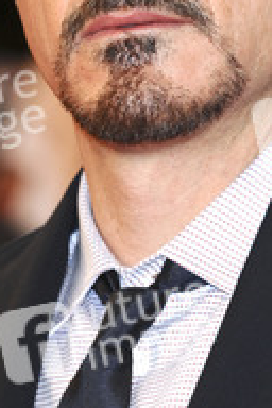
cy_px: 15
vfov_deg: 4.9
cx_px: 169
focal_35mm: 421
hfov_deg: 3.3
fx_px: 4771
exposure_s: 1/200
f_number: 4.5
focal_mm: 135
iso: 320
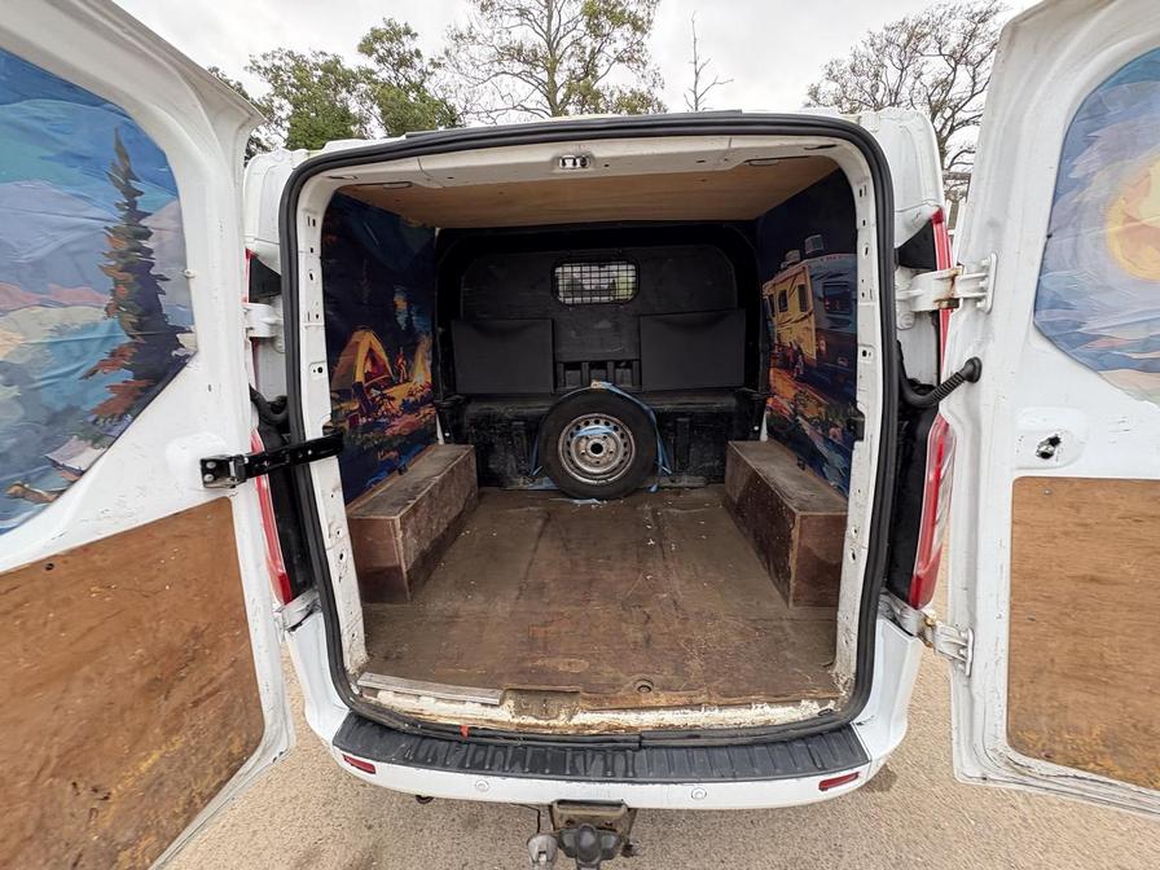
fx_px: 469
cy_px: 435
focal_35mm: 14
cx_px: 580
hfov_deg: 102.1
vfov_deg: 85.7
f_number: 2.2
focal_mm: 2.22
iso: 125
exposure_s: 1/135
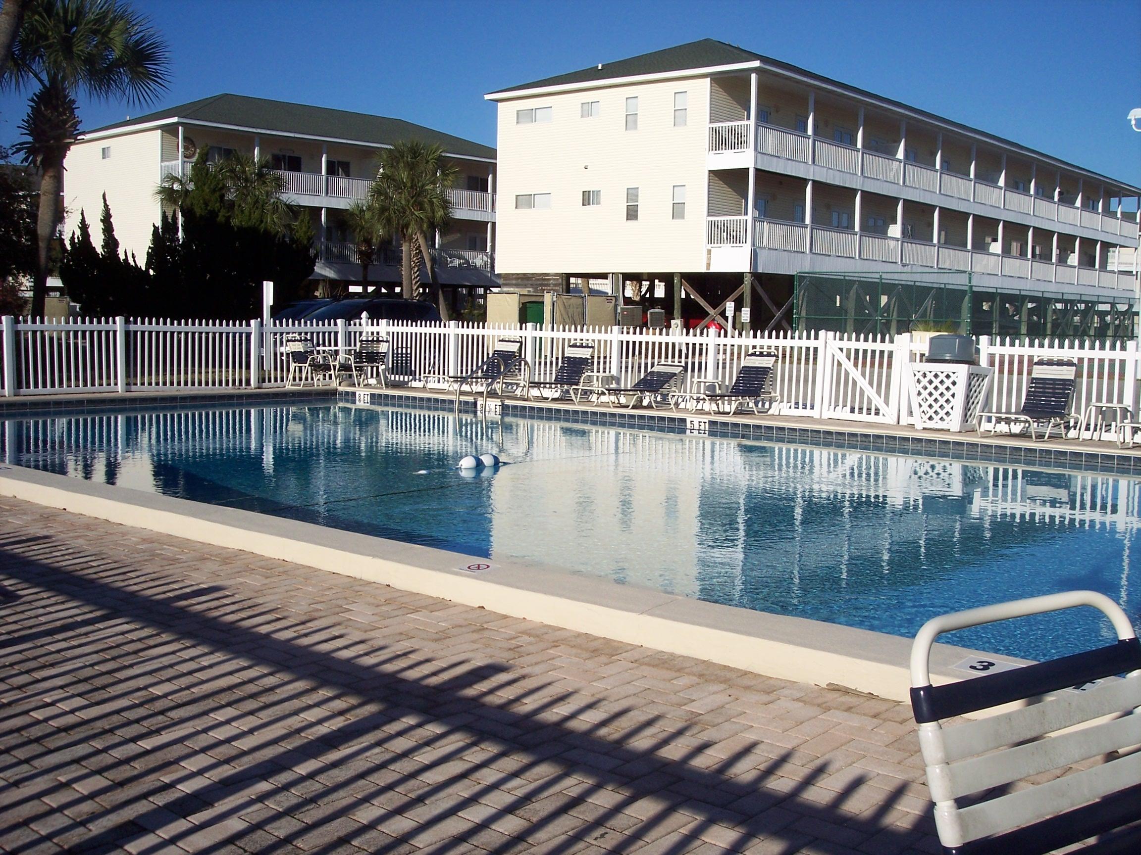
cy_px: 428
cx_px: 570
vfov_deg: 36.8
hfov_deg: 47.9
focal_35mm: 39
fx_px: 1286
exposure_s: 1/1000
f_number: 4
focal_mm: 8
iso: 100
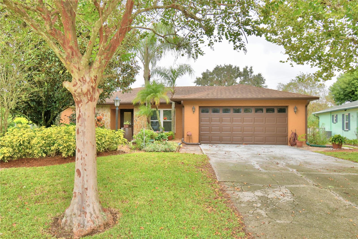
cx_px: 179
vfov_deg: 43.6
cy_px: 120
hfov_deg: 61.9
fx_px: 298
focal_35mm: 30
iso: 100
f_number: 6.3
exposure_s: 1/250
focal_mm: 20
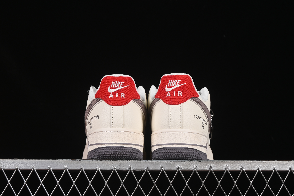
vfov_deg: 18.2
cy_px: 98
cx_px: 147
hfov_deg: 27.0
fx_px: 612
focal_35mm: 75
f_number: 8
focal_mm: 50
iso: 160
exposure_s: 1/80
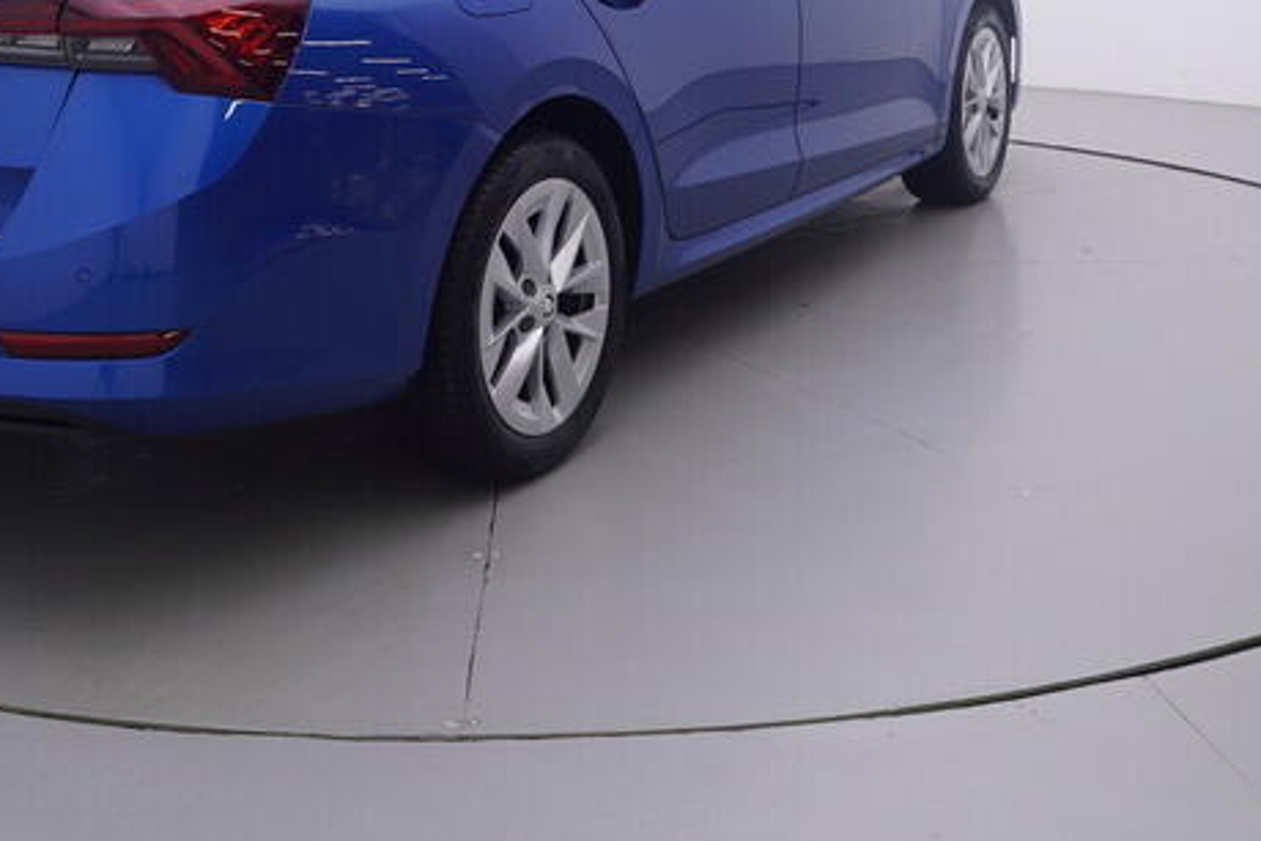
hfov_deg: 39.4
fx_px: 1756
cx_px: 529
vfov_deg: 25.8
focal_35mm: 50
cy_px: 36
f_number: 5
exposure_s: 1/80
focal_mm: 15
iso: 200
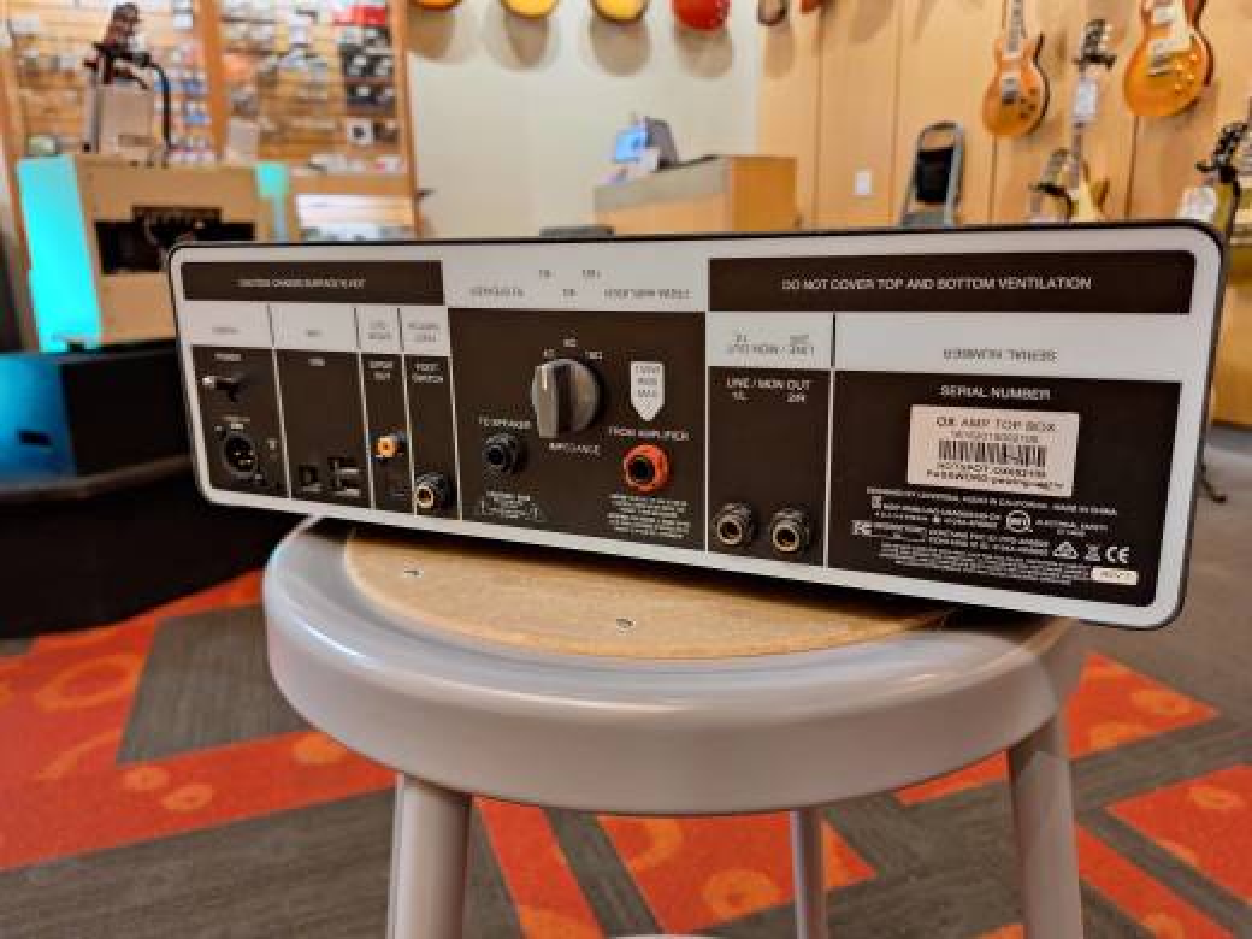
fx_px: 832
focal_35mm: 23
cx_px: 626
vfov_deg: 58.9
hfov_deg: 73.9
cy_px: 470
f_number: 1.8
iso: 200
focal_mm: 5.54
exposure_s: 1/50
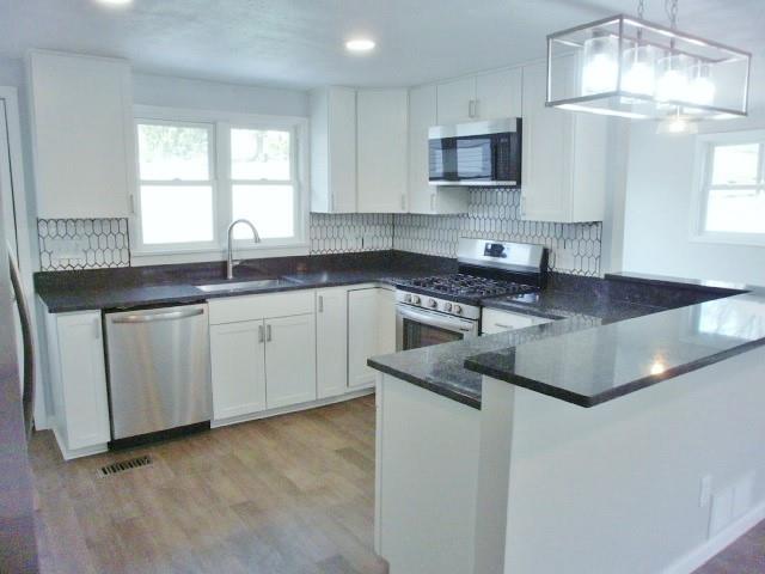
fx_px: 575
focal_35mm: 26
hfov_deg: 67.3
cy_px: 287
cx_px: 382
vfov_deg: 53.1
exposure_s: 1/160
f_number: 2.6
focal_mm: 4.65
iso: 400
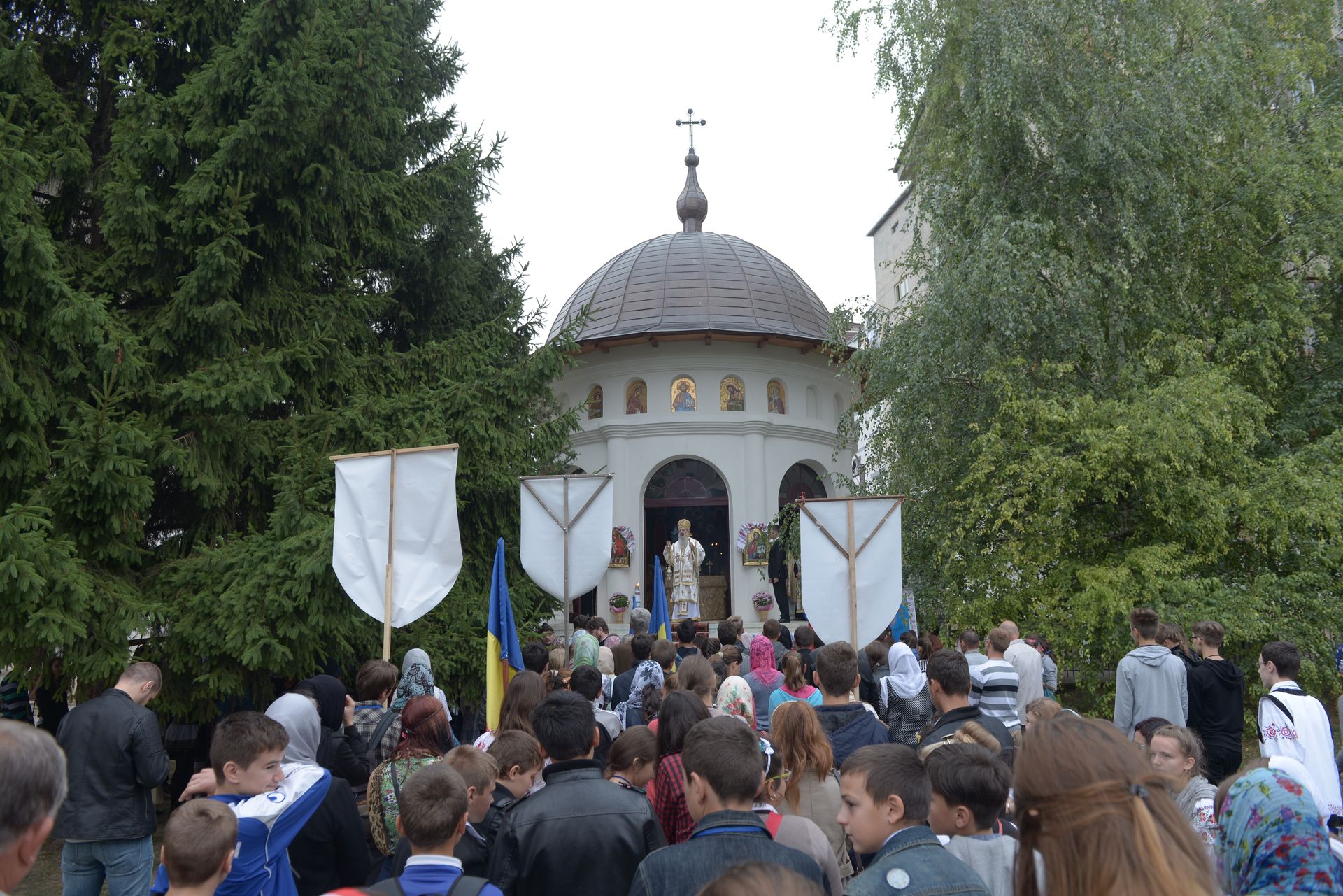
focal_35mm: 24
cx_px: 672
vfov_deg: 53.2
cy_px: 448
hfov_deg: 73.7
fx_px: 895
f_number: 4
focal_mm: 24
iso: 100
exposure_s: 1/60
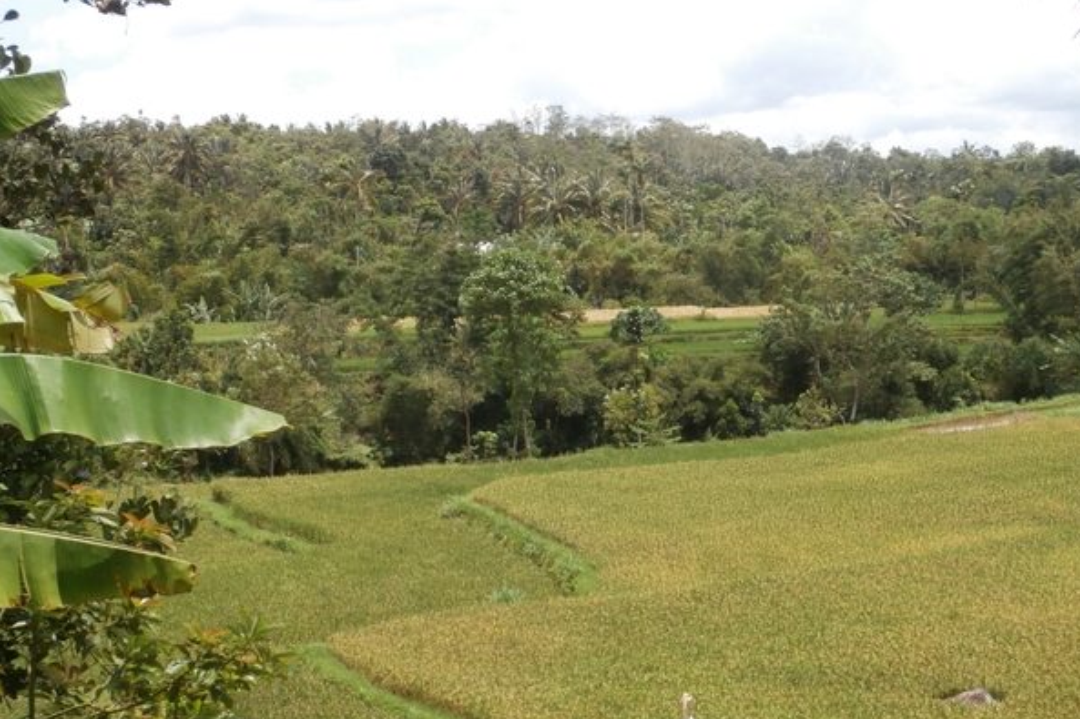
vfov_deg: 22.6
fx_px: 1799
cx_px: 543
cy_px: 404
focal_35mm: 60
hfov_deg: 33.4
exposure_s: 1/320
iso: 100
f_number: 4.5
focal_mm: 10.11
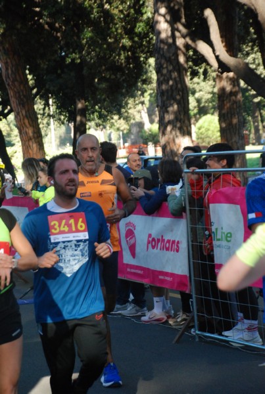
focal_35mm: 112
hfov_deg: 12.2
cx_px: 132
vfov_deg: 18.1
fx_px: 1236
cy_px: 197
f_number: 5.6
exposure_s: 1/320
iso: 1000
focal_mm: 75
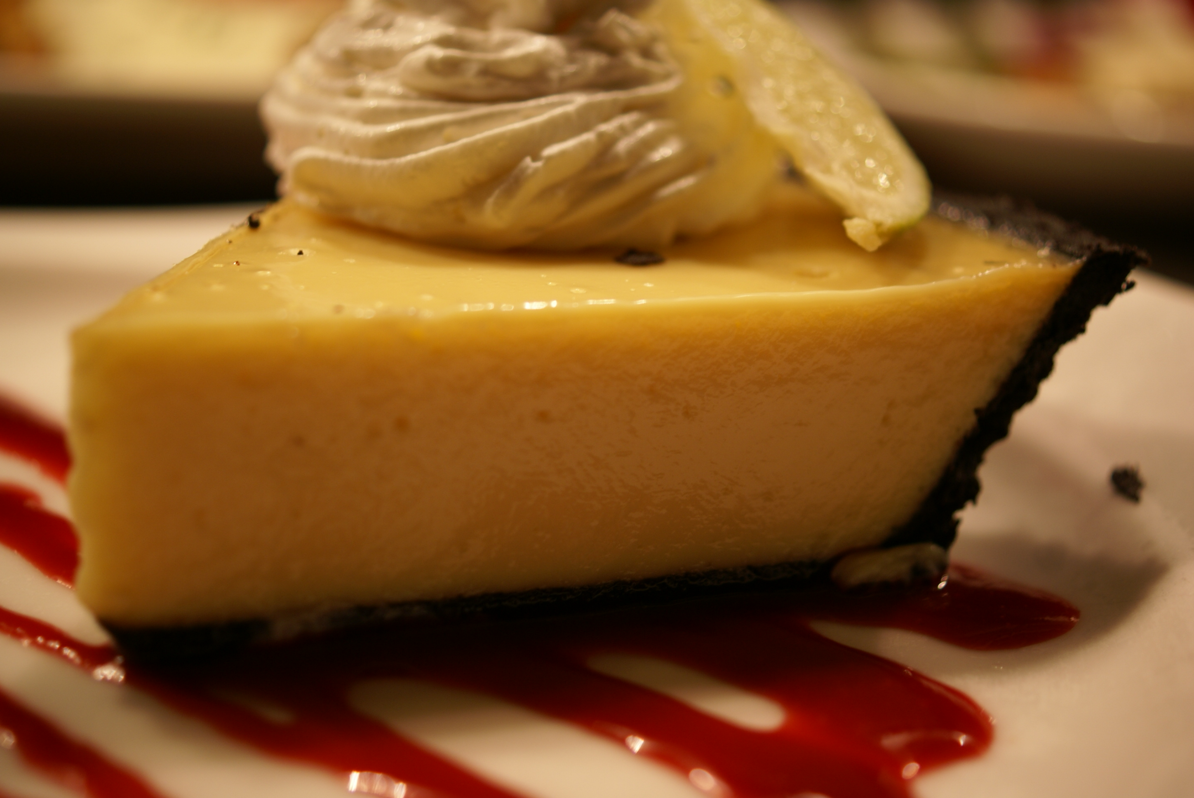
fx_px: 1494
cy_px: 399
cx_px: 597
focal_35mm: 45
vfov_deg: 29.9
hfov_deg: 43.6
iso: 100
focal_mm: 30
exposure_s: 1/50
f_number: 3.2
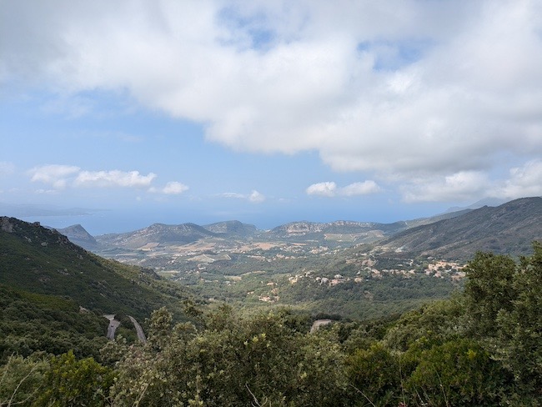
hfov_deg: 69.4
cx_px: 271
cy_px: 204
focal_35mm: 25
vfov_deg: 54.9
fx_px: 392
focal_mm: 5.43
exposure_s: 1/2451
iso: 57
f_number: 1.89
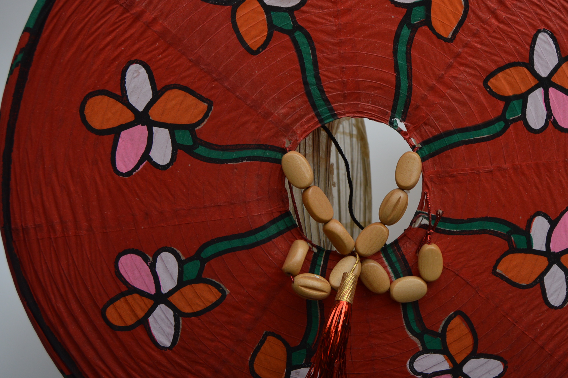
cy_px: 154
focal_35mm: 44
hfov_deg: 44.1
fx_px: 694
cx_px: 360
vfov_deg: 30.4
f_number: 5
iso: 200
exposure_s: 1/200
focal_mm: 22
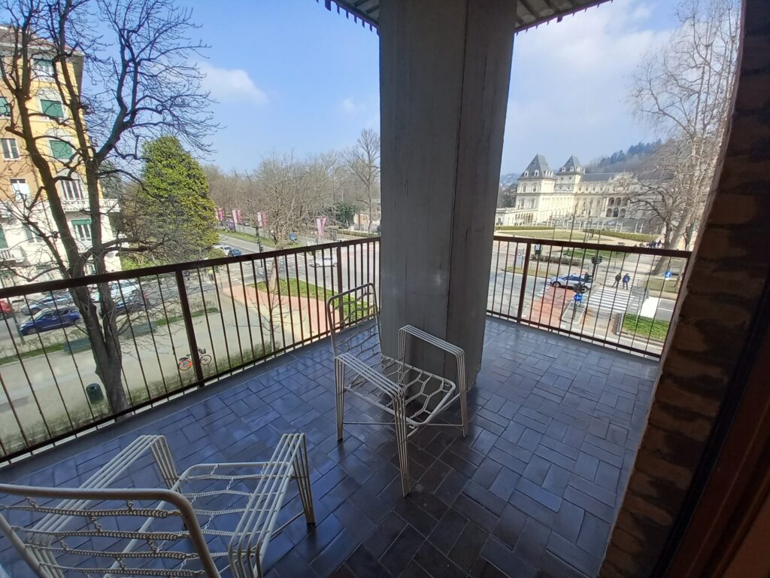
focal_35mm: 13
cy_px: 289
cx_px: 385
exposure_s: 1/332
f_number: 2.2
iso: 50
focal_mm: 1.13
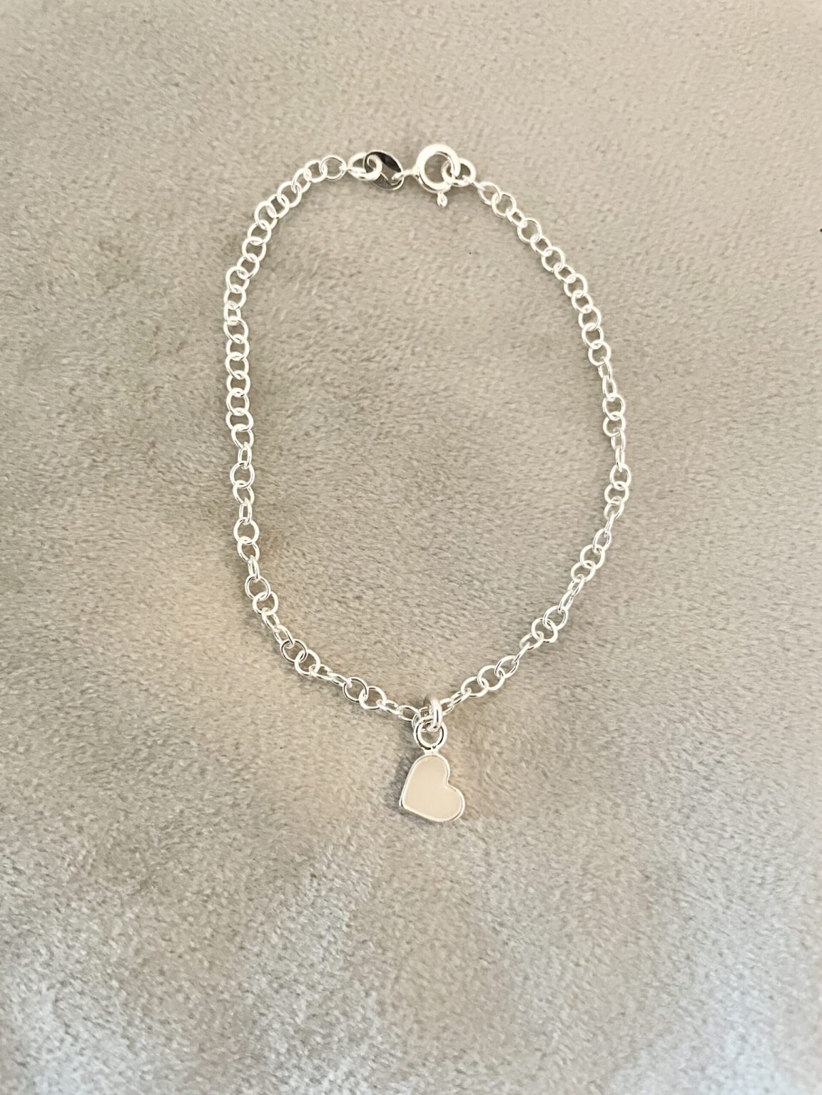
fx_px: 823
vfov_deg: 67.3
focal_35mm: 26
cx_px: 411
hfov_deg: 53.1
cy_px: 548
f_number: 1.6
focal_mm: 4.2
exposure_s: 1/50
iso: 320
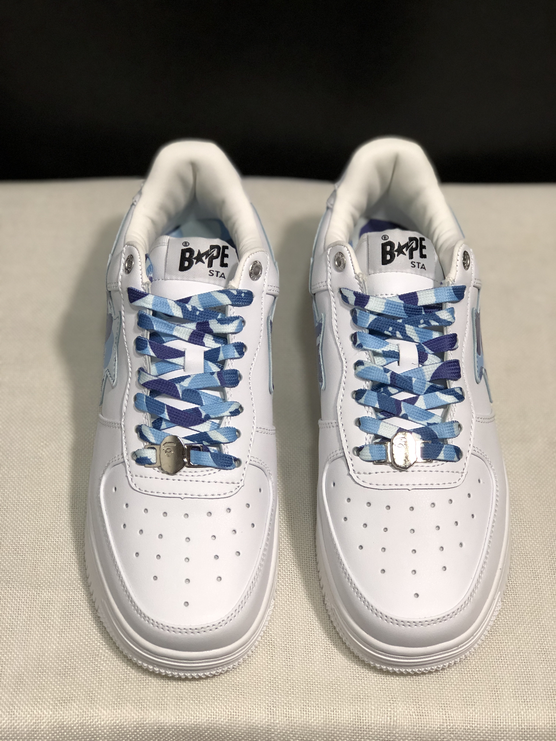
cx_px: 278
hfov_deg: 25.7
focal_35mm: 57
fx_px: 1221
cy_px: 370
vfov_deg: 33.8
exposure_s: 1/30
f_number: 2.8
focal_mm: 6.6
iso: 64
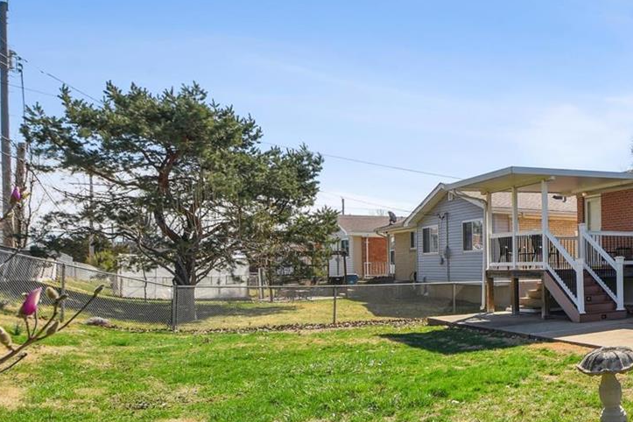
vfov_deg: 42.1
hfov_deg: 47.5
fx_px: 545
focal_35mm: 31
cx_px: 662
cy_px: 253
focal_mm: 14
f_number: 5.6
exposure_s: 1/2500
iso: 400
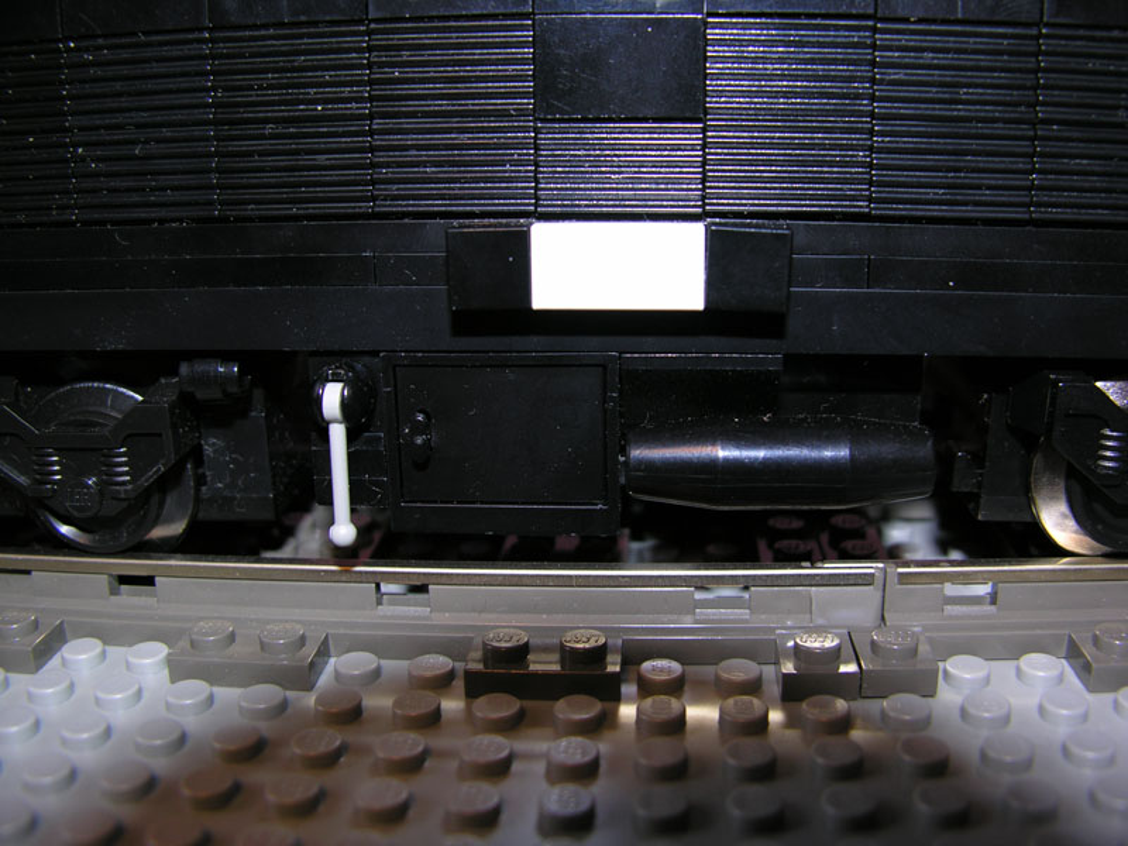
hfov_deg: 52.6
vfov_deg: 40.7
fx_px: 1141
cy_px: 423
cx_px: 564
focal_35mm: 35
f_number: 2.8
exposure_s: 1/60.1
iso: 50
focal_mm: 8.9
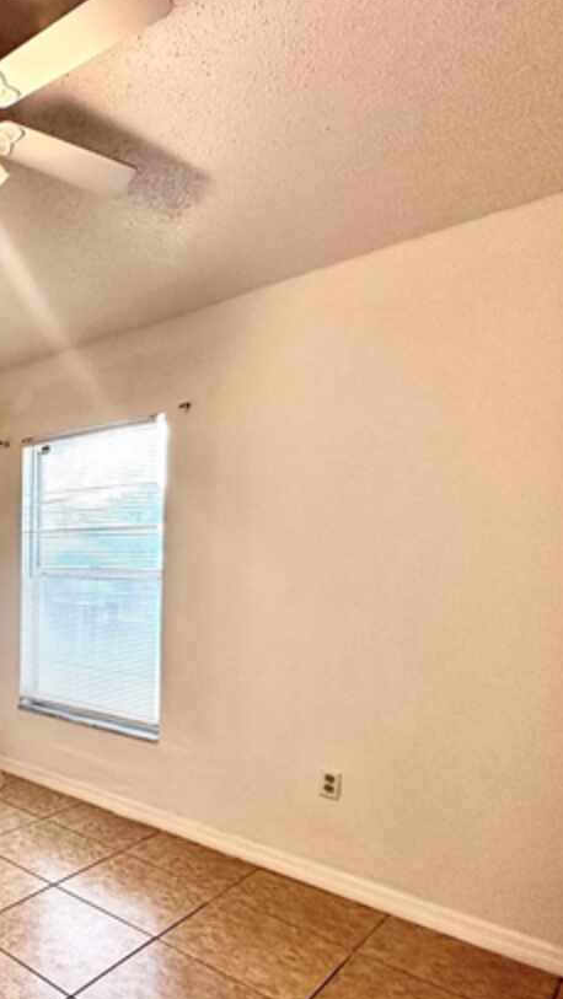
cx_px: -69
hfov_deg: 38.6
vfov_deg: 75.7
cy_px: 582
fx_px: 636
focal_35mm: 24
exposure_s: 1/60
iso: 160
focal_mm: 2.22
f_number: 2.2
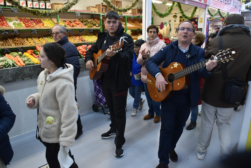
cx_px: 126
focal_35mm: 27
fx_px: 188
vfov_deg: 48.0
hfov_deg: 67.3
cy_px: 84
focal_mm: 18
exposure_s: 1/60
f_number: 3.5
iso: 800
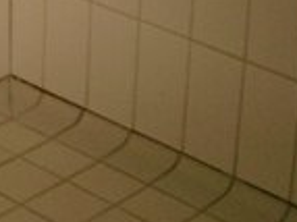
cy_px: -75
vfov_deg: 9.4
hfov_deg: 11.9
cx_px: -216
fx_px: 1329
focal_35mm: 155
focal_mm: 7.6
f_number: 2.6
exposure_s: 1/20
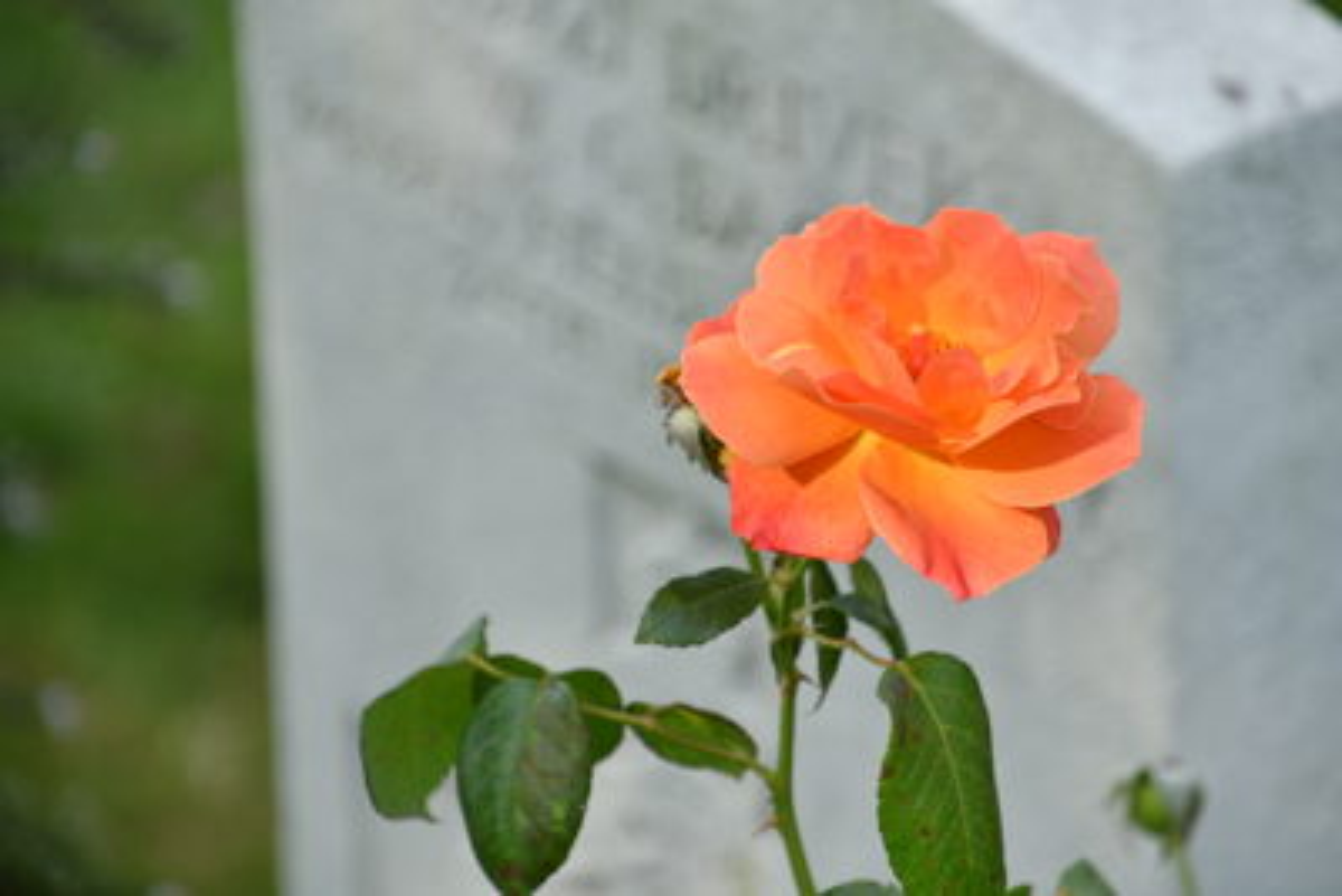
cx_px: 671
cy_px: 448
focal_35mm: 262
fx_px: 9770
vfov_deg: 5.2
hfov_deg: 7.9
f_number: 6
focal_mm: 175
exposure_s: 1/200
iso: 100
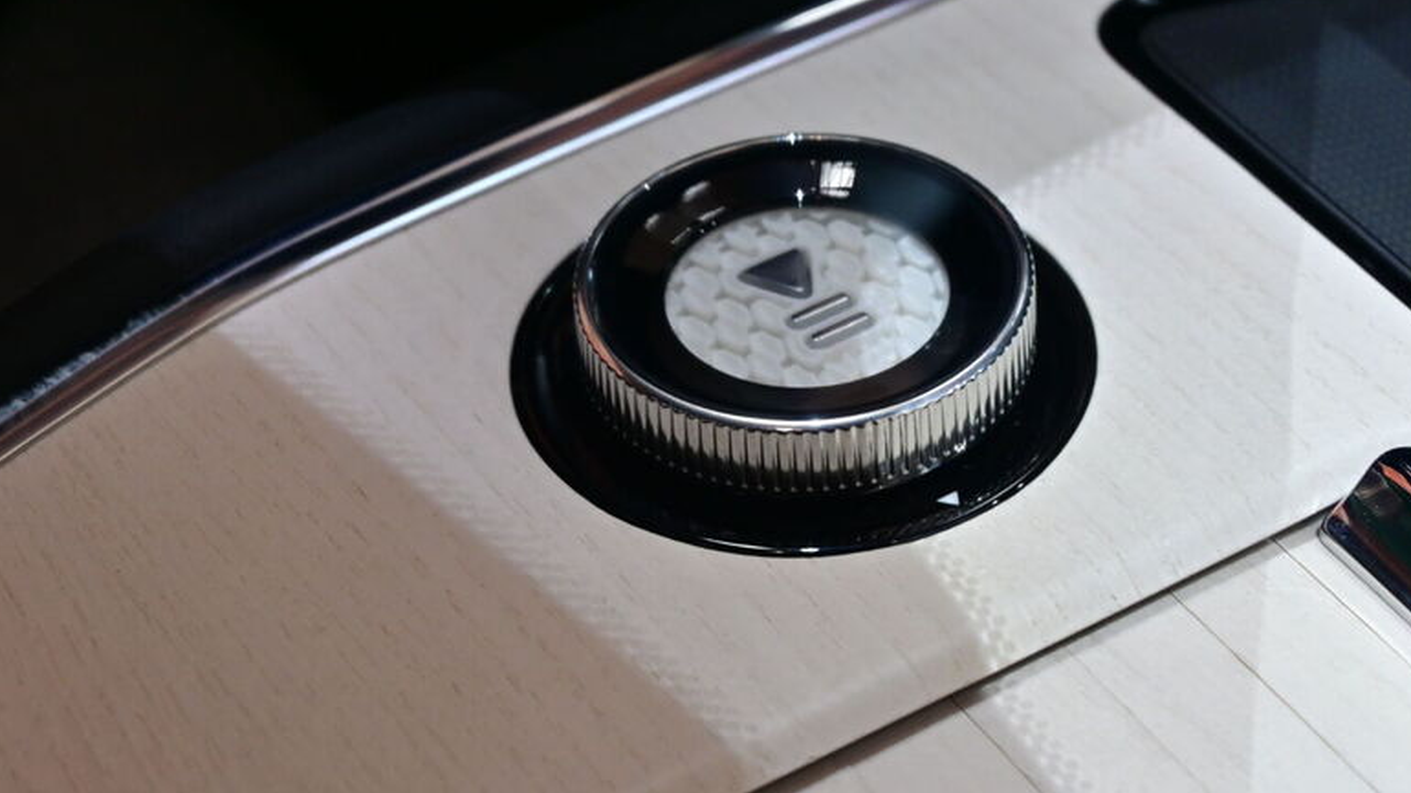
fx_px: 3666
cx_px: 762
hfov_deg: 21.8
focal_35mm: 98
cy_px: 370
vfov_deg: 12.4
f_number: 6.3
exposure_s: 1/40
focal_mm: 50
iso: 500
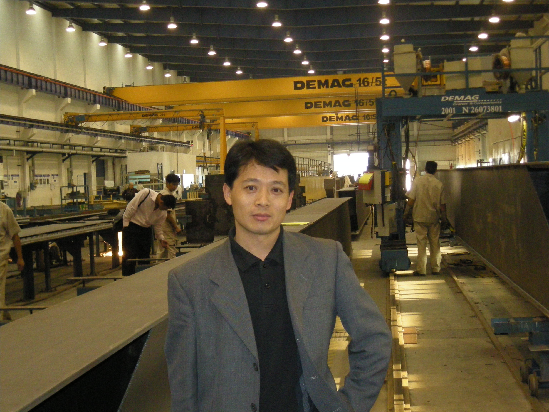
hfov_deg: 31.7
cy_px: 206
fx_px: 967
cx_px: 274
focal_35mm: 61
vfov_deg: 24.0
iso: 417
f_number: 3.5
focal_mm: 9.9
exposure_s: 1/30
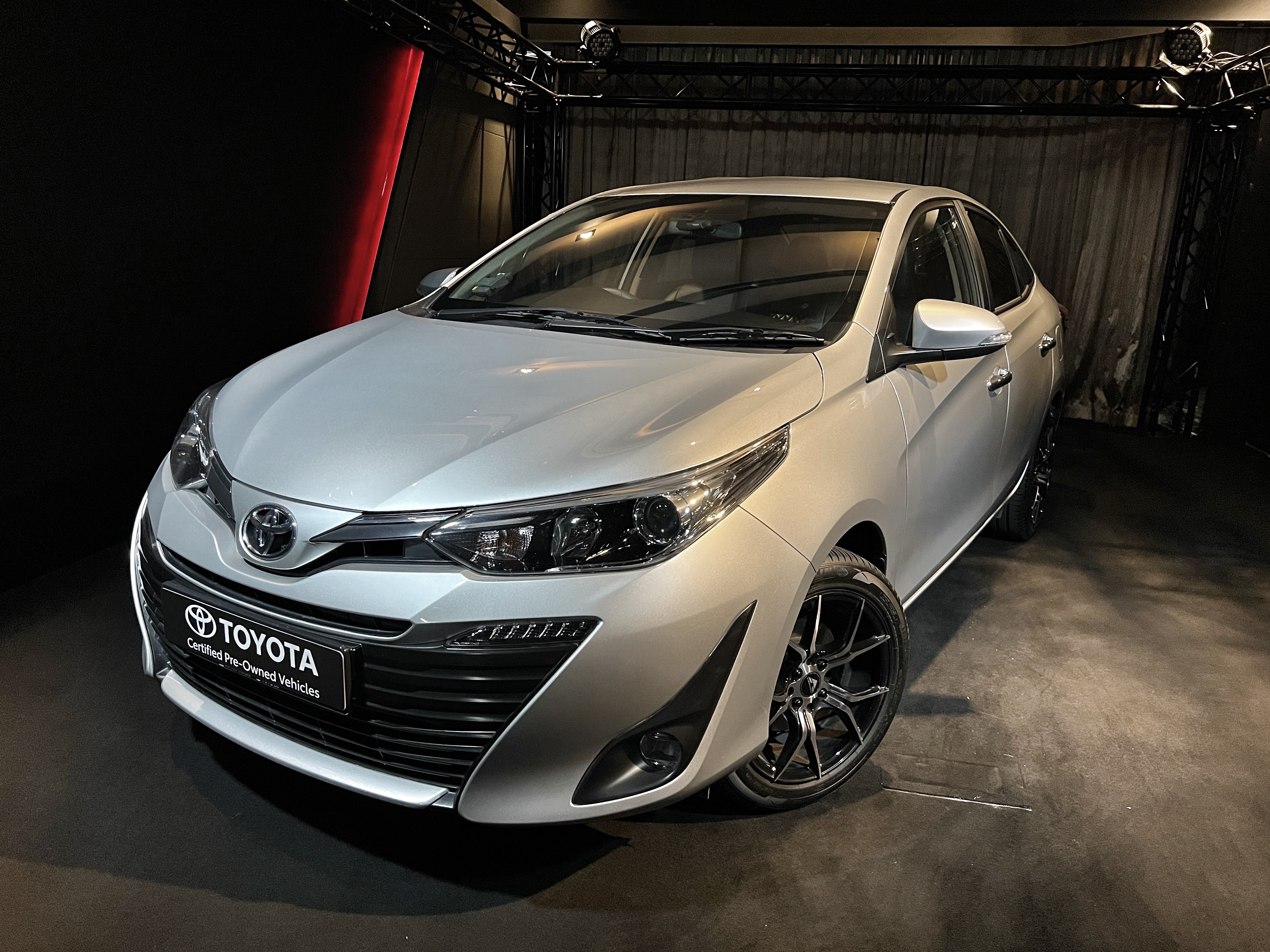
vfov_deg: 53.1
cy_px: 476
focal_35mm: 26
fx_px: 954
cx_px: 635
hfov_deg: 67.3
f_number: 1.5
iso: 500
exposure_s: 1/49
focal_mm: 5.7
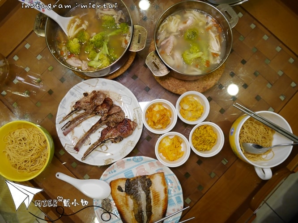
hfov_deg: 71.6
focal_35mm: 24
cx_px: 149
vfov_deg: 56.8
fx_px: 207
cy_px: 112
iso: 800
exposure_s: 1/60
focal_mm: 12
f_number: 3.5
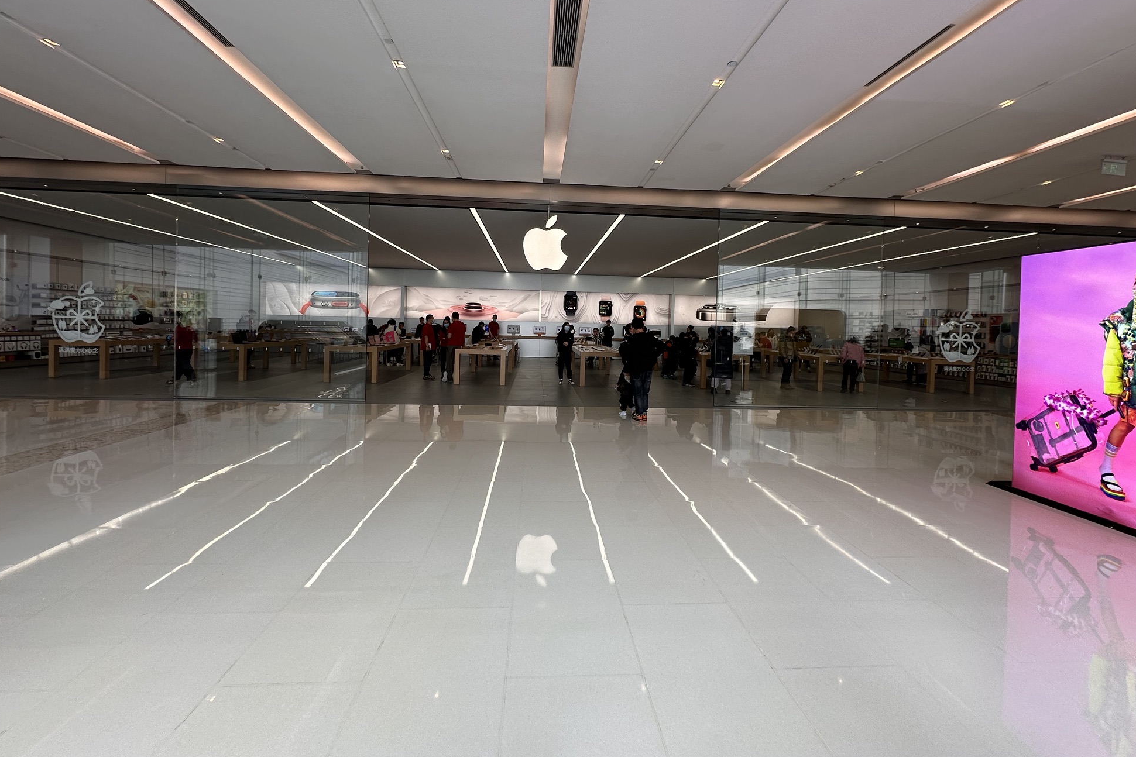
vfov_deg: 77.0
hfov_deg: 100.4
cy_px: 332
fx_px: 473
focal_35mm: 15
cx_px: 568
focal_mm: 2.22
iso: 40
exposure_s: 1/139
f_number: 2.2
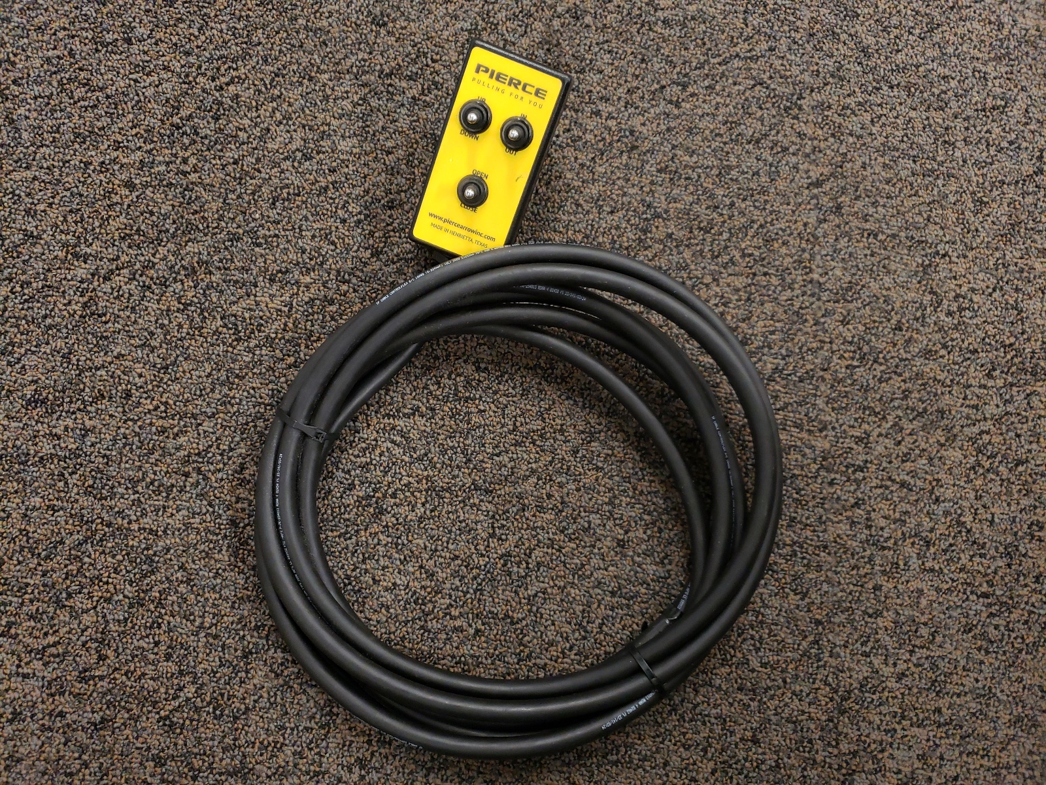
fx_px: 786
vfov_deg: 53.1
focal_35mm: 26
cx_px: 523
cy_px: 392
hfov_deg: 67.3
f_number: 1.5
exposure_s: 1/30
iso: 285
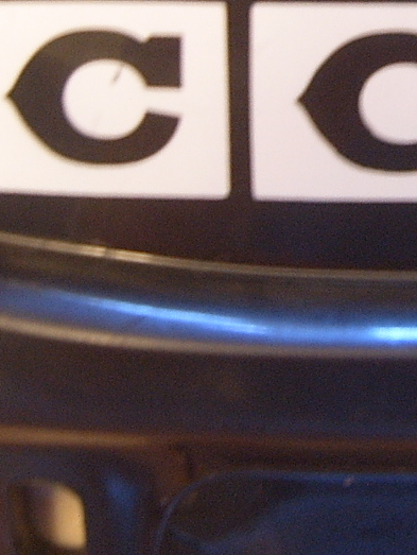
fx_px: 1717
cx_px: 404
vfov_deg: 18.0
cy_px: 22
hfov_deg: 13.7
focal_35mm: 107
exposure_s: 1/3
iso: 100
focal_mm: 5.8
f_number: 2.8
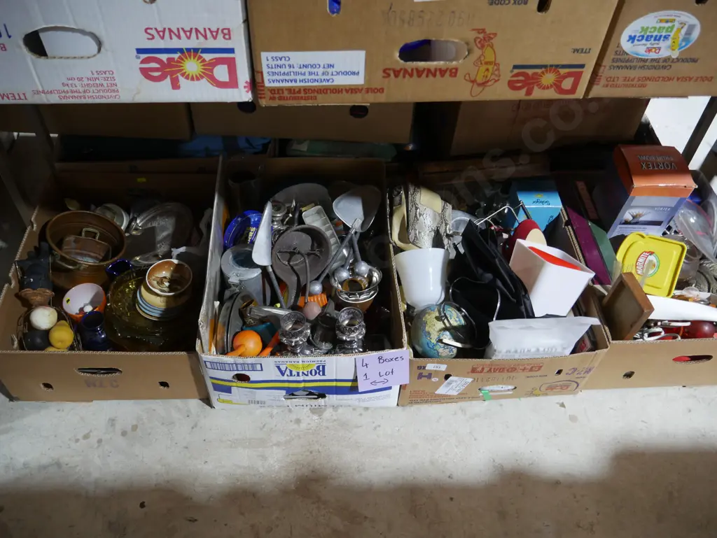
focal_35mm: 28
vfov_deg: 49.8
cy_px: 269
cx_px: 358
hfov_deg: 63.4
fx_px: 580
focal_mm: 14
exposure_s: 1/60
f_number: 3.5
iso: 800
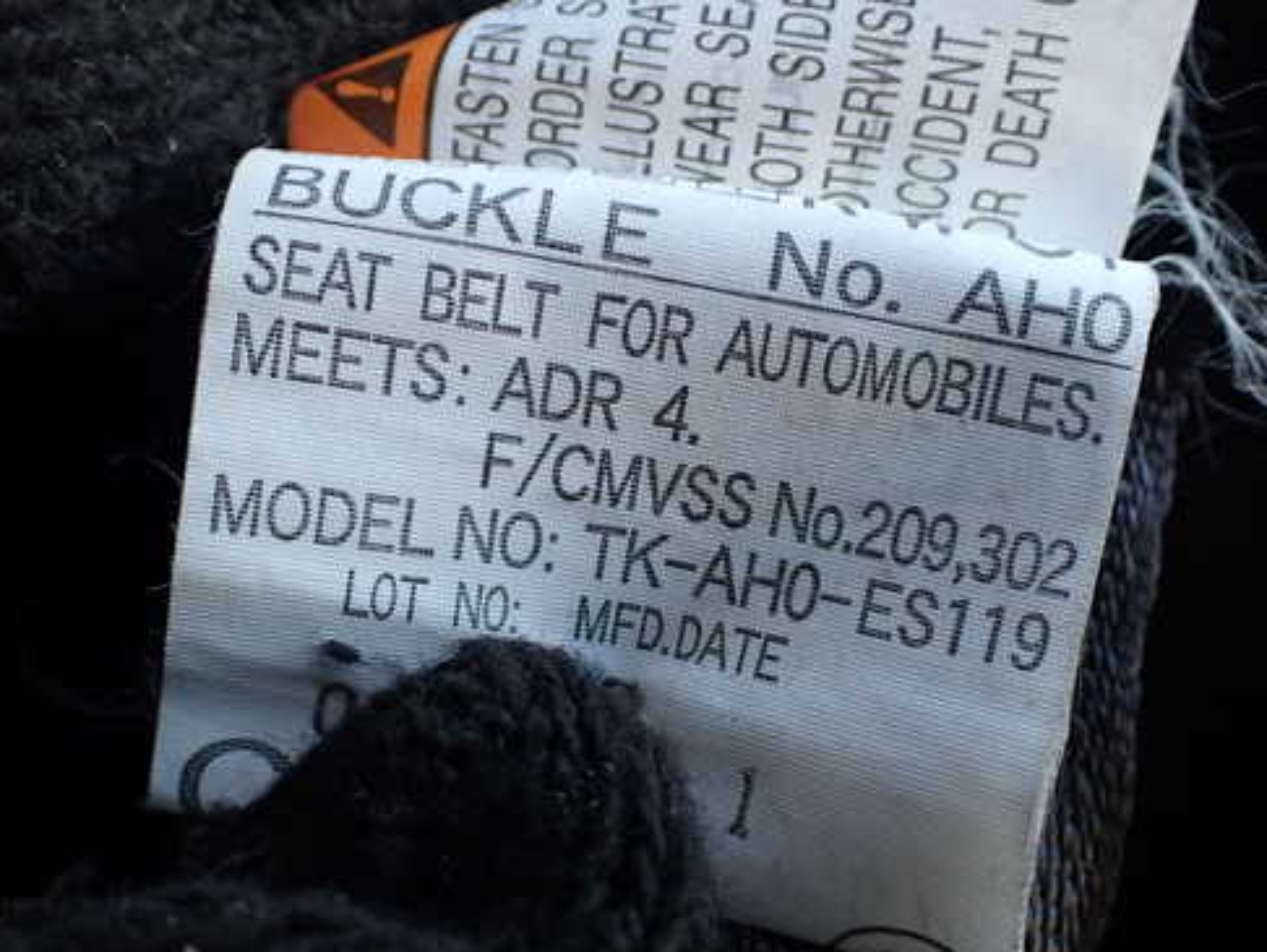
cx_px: 636
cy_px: 503
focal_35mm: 37
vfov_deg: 38.7
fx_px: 1355
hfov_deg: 50.1
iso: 200
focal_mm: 5.4
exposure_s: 1/125
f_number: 2.3
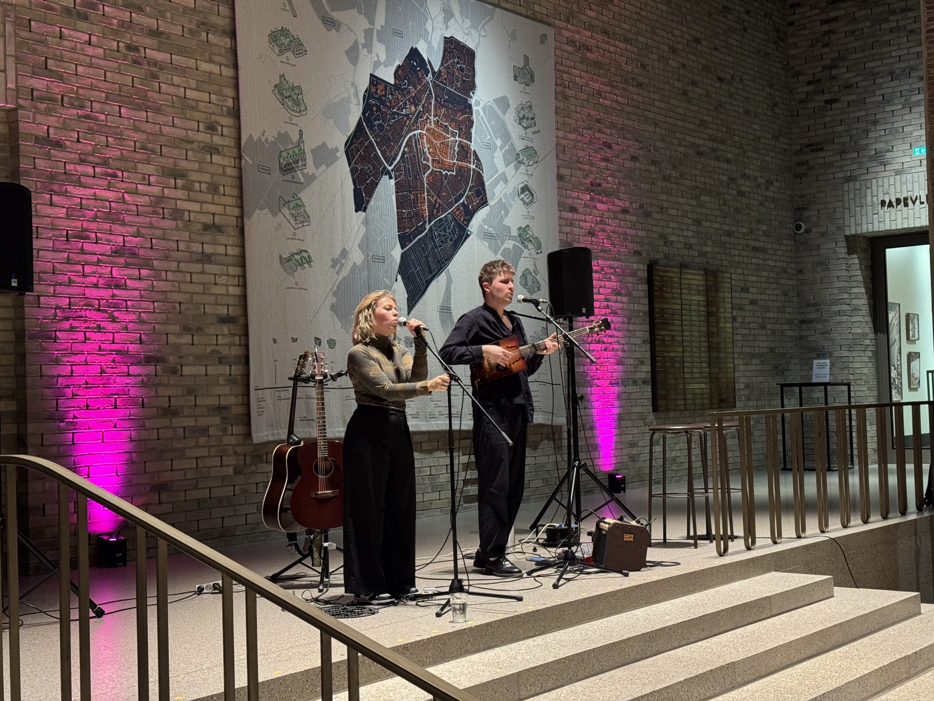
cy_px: 350
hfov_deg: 39.7
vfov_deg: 30.3
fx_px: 1295
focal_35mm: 48
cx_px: 467
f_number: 1.78
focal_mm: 6.76
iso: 320
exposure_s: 1/33
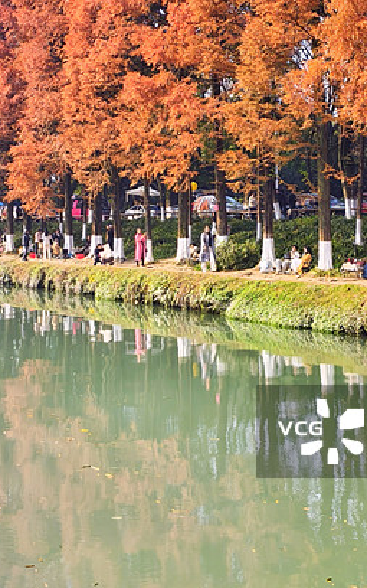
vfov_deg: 36.8
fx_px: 864
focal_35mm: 54
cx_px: 145
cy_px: 161
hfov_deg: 23.9
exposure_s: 1/1667
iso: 72
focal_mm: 5.6
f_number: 1.57
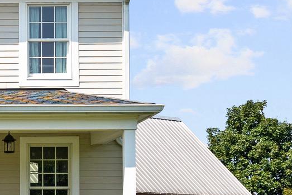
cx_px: -192
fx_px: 1111
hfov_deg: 13.7
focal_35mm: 137
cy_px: 70
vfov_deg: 10.0
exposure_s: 1/500
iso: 200
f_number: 8
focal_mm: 35
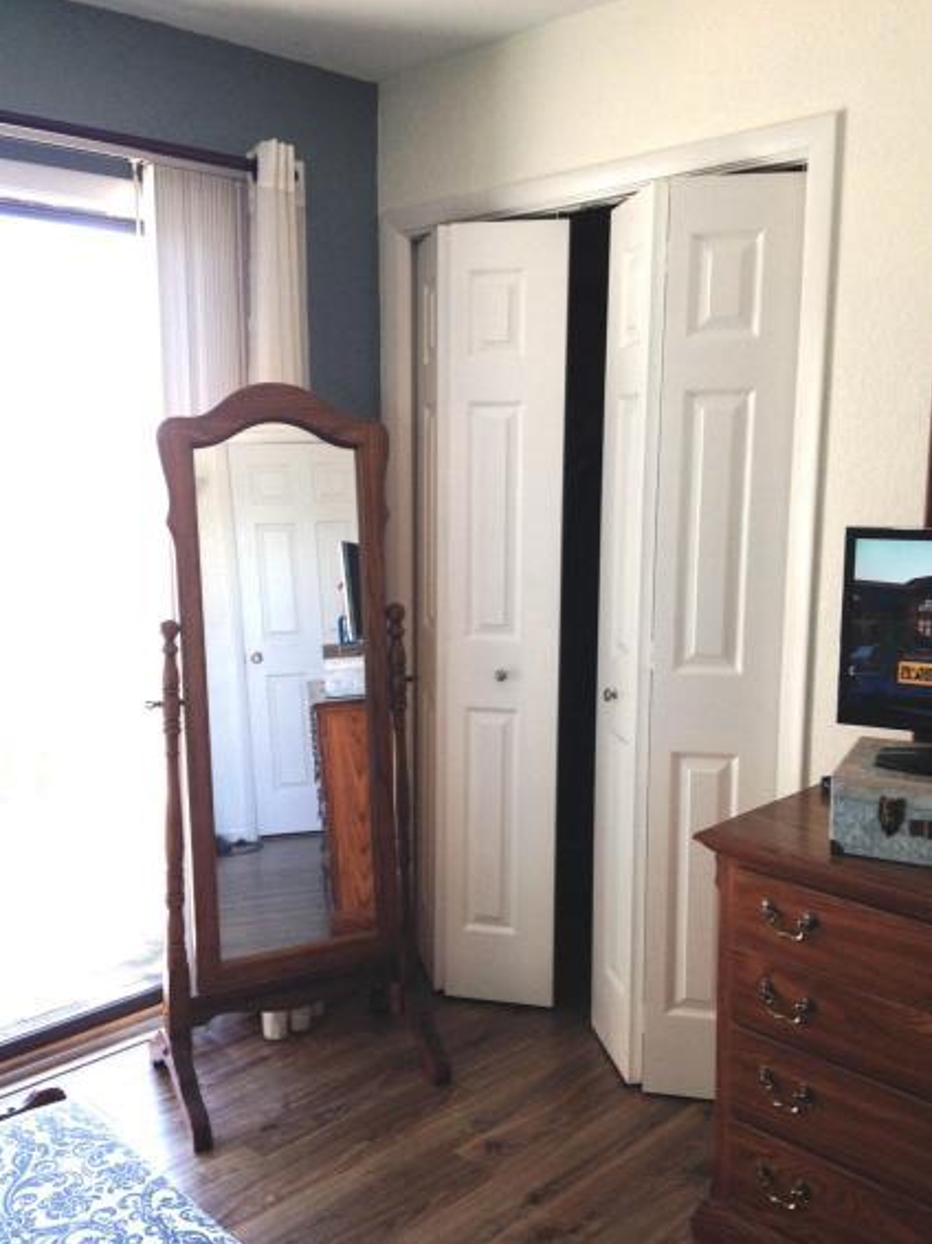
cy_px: 637
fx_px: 1257
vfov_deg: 52.6
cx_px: 459
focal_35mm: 35
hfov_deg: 40.7
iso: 80
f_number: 2.4
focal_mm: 4.12
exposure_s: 1/120
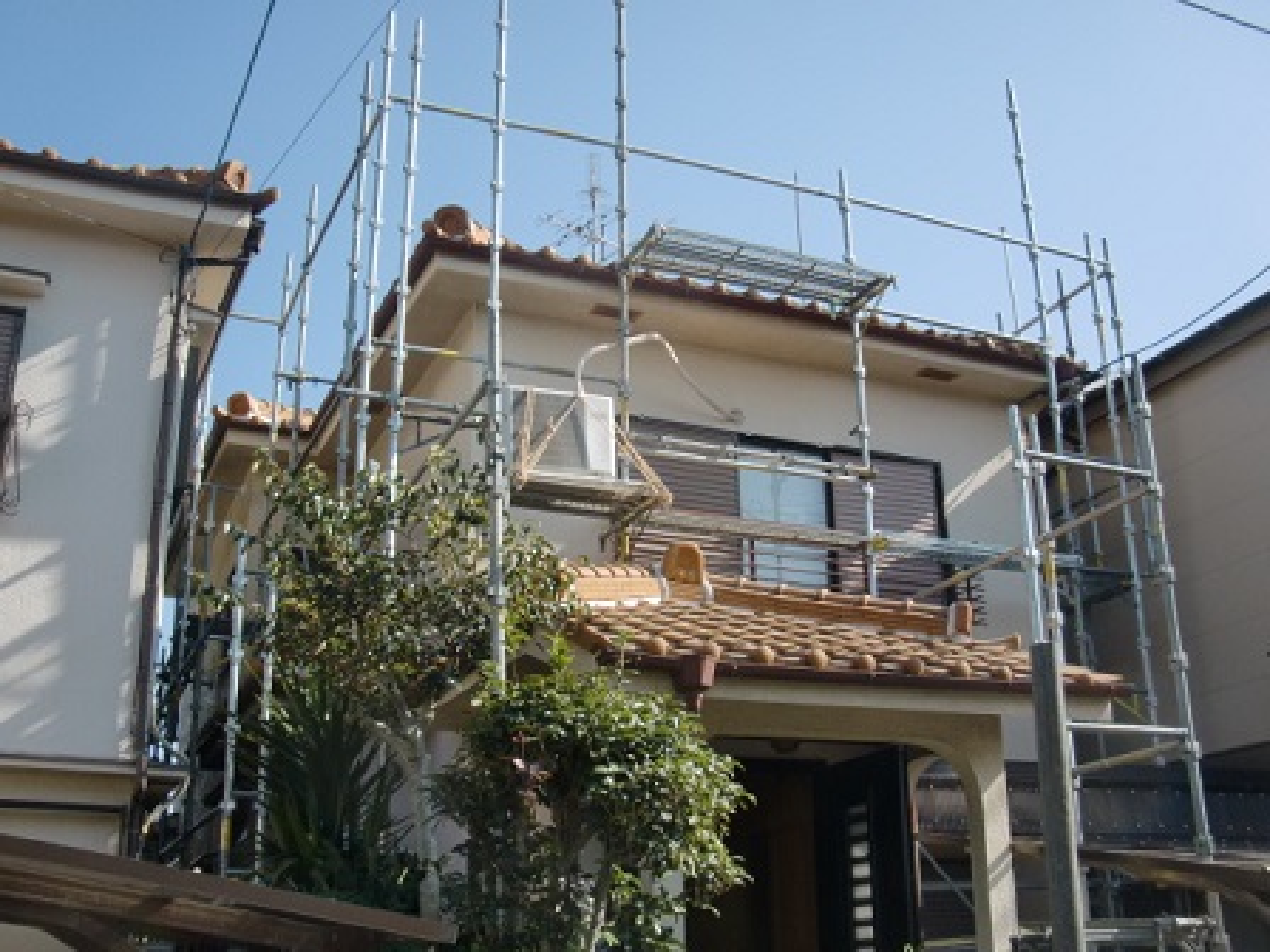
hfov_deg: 49.0
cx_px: 635
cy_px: 476
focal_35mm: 38
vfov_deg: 37.7
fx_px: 1394
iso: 64
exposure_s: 1/400
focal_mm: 6.66
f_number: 3.9
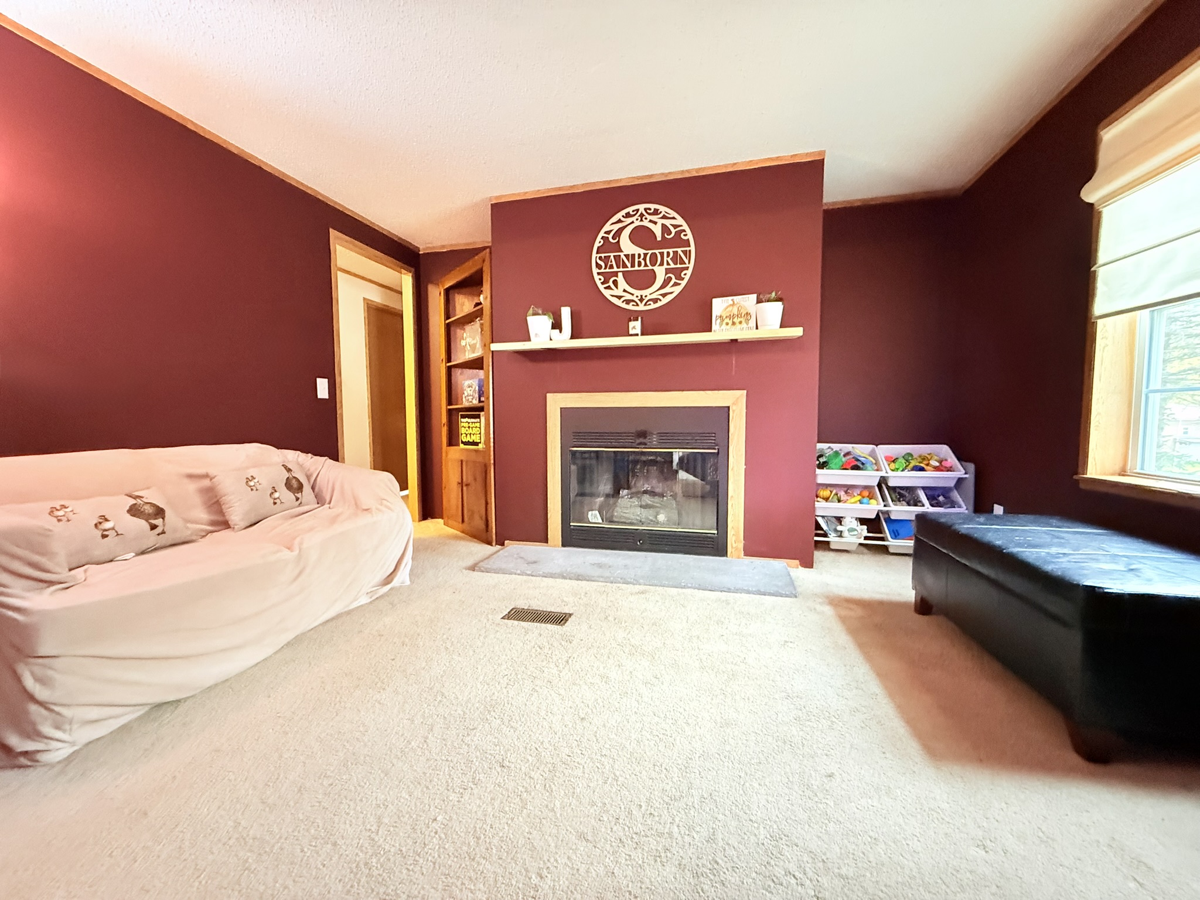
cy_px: 450
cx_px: 600
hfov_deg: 102.1
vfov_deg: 85.7
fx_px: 485
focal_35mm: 14
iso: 1000
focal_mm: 2.22
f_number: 2.2
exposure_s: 1/40
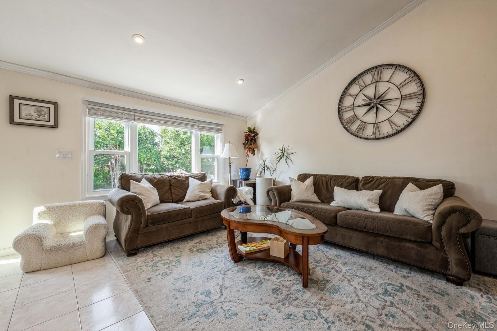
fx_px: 193
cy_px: 166
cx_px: 248
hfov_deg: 104.3
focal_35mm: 14
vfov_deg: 81.2
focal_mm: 14
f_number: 11
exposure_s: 1/20
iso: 400
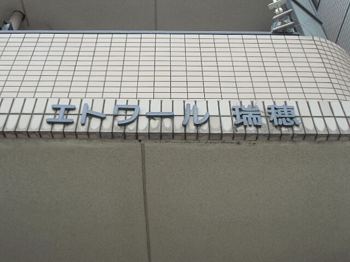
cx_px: 175
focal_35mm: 40
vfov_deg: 36.0
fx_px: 404
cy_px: 131
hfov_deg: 46.8
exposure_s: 1/100
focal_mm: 7.15
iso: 64
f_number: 4
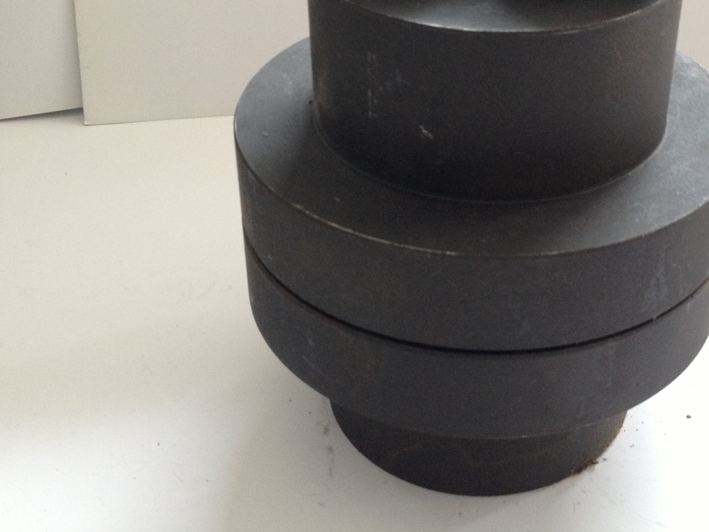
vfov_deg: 25.7
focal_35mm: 56
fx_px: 1147
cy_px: 122
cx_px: 487
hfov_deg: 34.0
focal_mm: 4.28
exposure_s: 1/20
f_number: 2.4
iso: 160
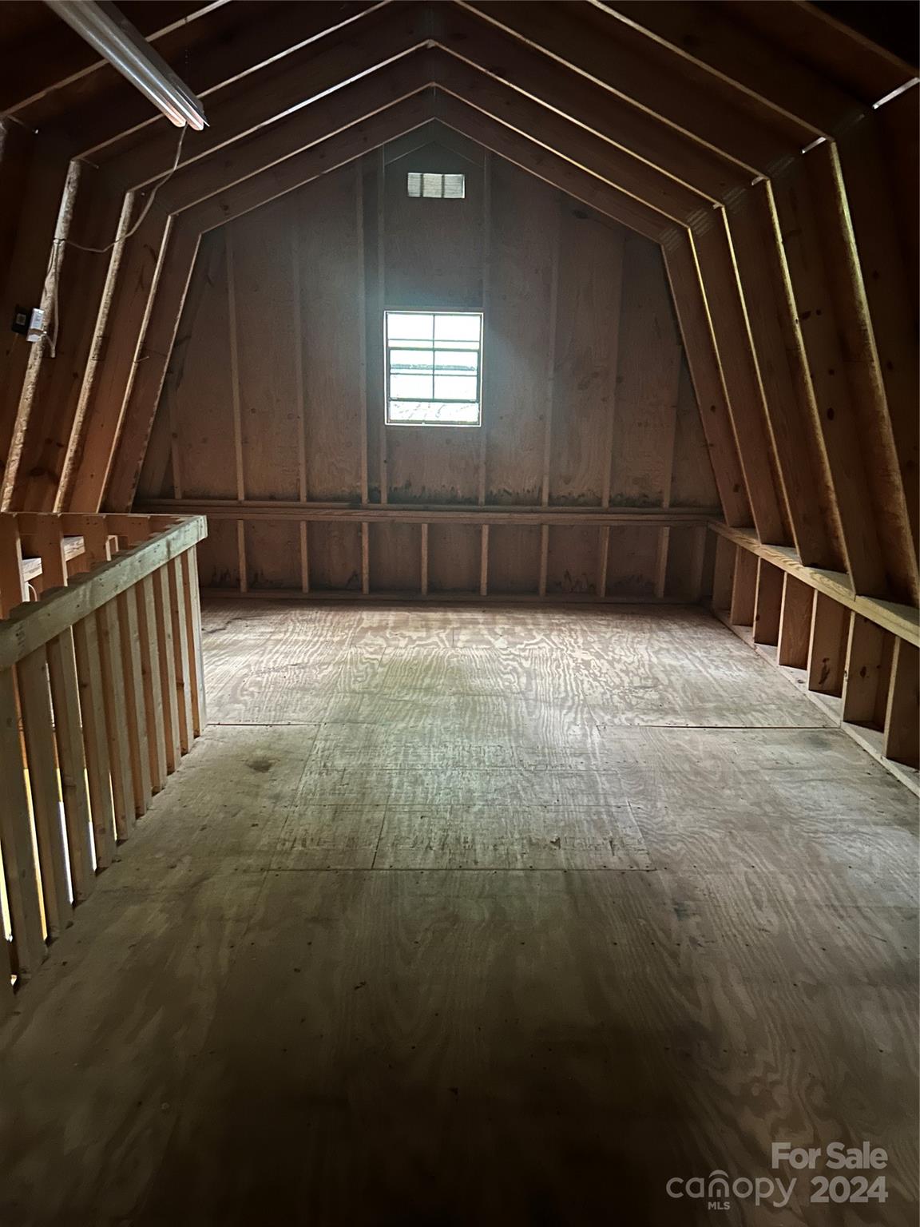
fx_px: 921
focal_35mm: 26
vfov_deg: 67.3
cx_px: 460
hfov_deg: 53.1
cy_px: 614
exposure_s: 1/9
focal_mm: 5.7
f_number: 1.5
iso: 800
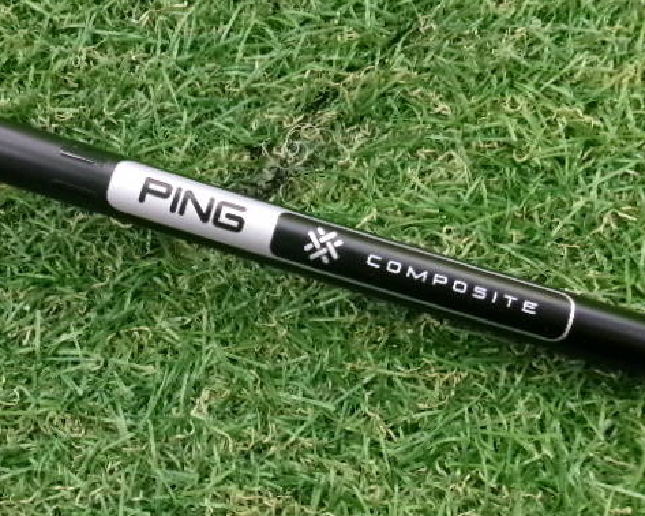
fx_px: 706
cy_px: 266
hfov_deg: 48.4
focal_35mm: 37
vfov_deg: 40.1
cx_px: 226
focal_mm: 5.1
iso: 800
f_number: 3.9
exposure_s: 1/34
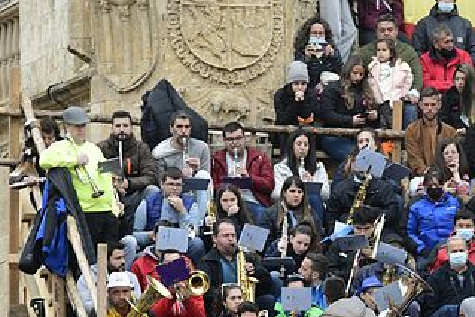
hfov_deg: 3.6
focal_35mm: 564
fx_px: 7445
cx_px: 515
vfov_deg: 2.4
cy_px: 418
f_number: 5.6
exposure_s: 1/320
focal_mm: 200
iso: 1600
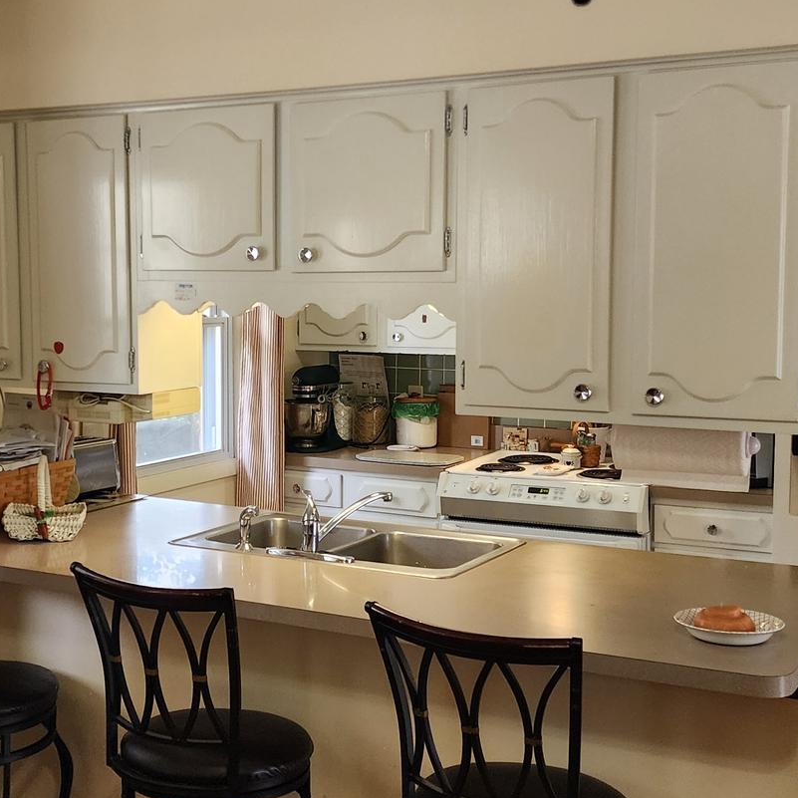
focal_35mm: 52
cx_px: 264
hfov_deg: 32.5
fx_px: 1356
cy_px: 394
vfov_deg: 32.8
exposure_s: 1/120
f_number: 1.8
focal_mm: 6.4
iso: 250
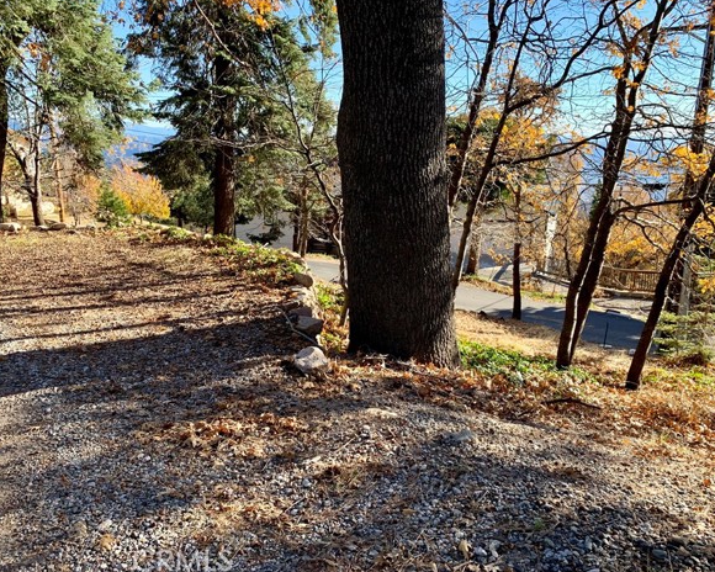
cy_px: 282
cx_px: 338
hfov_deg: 62.2
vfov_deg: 51.5
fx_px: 593
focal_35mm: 28
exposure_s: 1/448
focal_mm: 4.25
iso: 25
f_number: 1.8
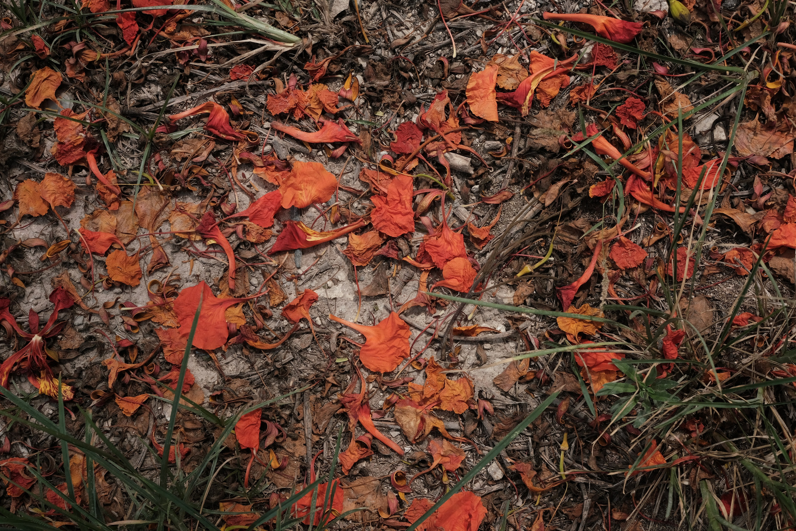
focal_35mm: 41
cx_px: 398
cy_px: 266
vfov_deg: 32.6
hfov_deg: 47.4
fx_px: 907
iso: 400
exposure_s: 1/250
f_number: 10
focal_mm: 27
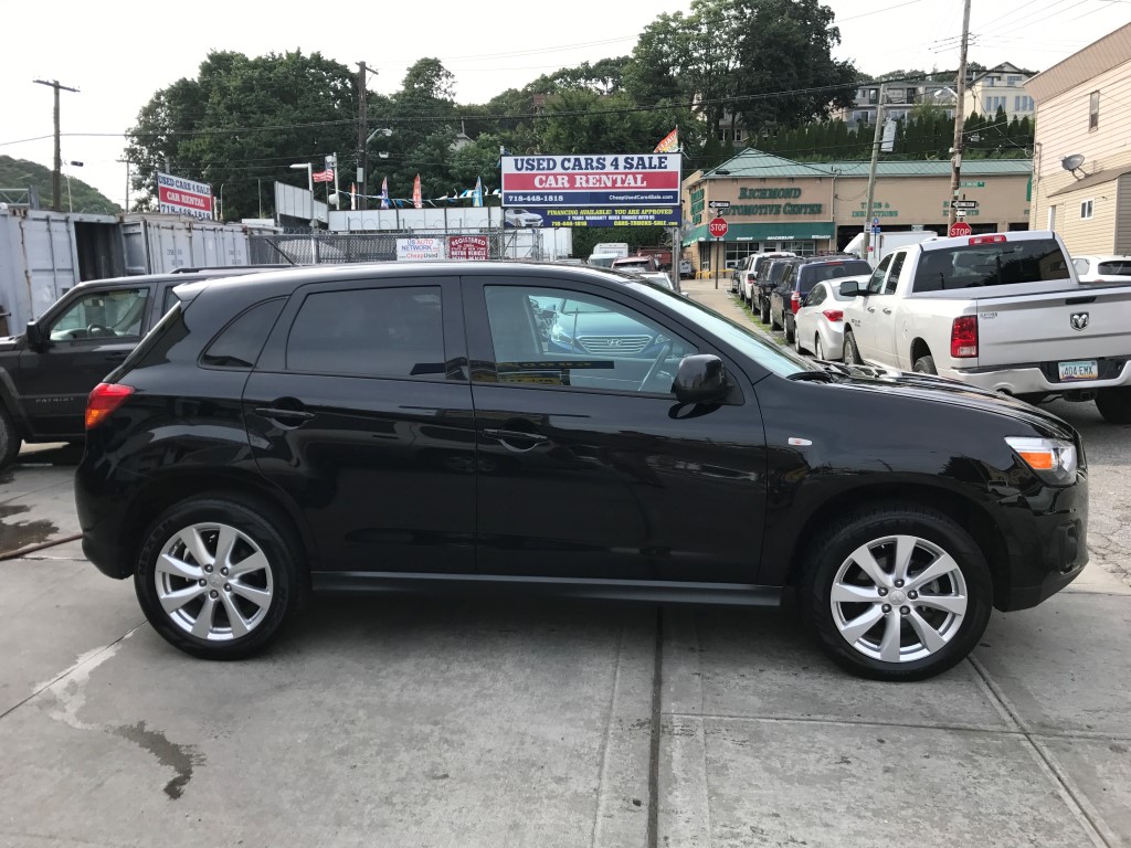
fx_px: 915
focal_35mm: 28
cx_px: 566
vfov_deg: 49.7
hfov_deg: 63.4
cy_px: 424
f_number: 1.8
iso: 20
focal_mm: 3.99
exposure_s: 1/699
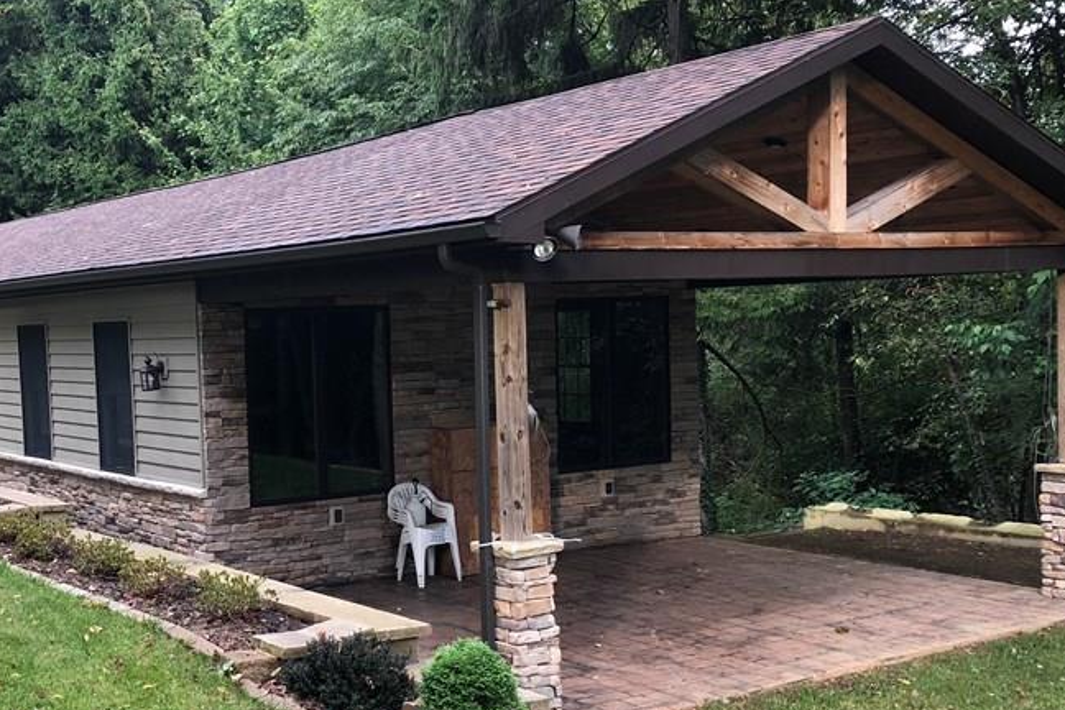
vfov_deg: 29.2
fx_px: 1361
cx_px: 301
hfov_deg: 41.8
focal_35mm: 46
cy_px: 417
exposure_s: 1/40
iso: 25
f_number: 1.8
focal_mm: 3.99
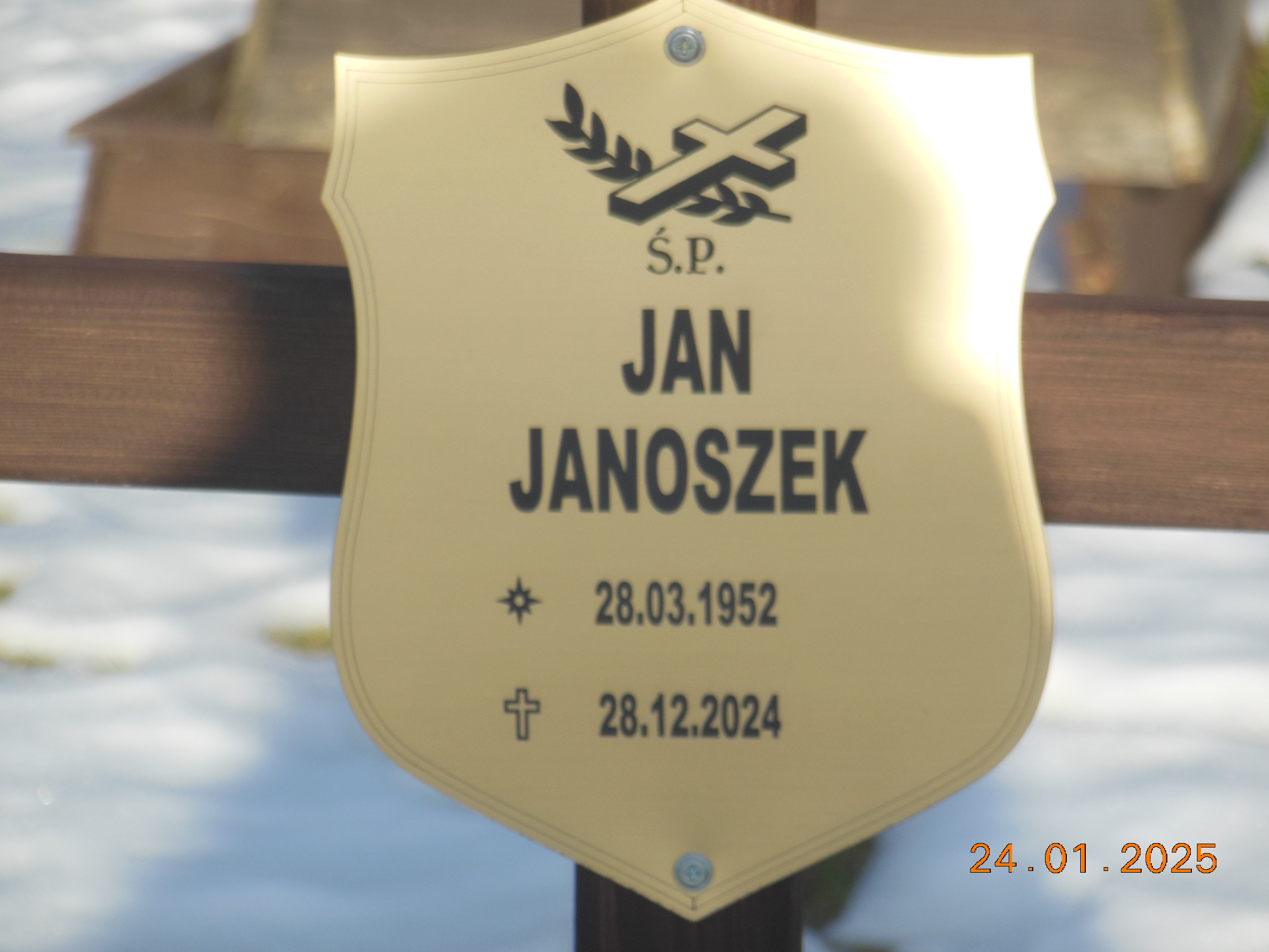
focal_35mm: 250
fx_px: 9165
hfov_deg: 7.9
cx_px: 634
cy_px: 476
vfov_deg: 5.9
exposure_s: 1/640
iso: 125
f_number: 5.8
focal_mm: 45
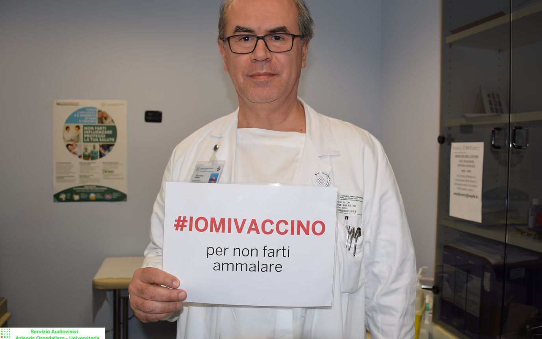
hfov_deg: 59.6
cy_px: 154
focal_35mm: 32
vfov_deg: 39.4
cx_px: 290
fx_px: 473
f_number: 3.5
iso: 100
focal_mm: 18
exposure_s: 1/60
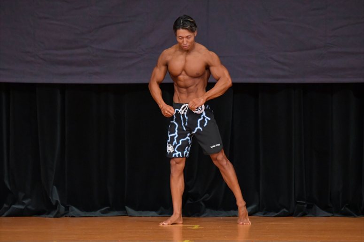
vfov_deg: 4.4
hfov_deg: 6.5
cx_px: 182
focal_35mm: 315
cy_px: 121
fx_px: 3183
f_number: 5.6
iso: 5000
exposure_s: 1/400
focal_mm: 210
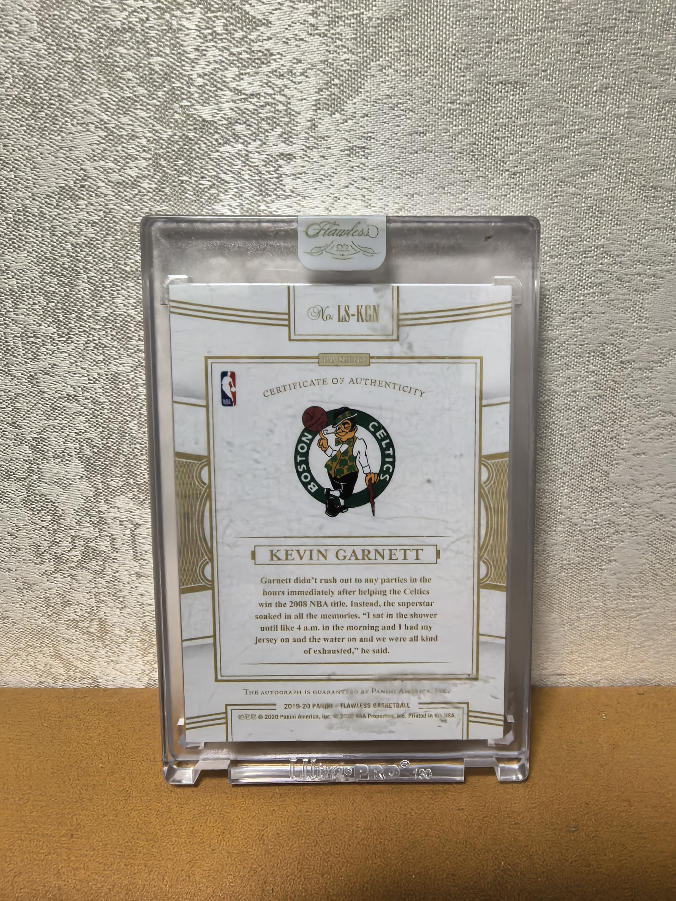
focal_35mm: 24
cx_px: 338
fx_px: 625
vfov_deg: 71.6
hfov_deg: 56.8
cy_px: 450
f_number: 2.2
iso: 400
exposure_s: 1/37.7
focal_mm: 1.95
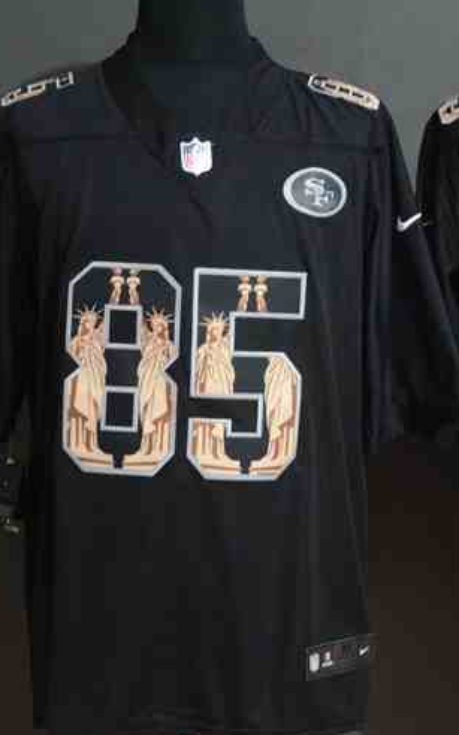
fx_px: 2986
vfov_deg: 14.0
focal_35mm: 149
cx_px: 392
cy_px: 360
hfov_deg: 8.8
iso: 4000
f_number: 5
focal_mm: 60
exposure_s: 1/15
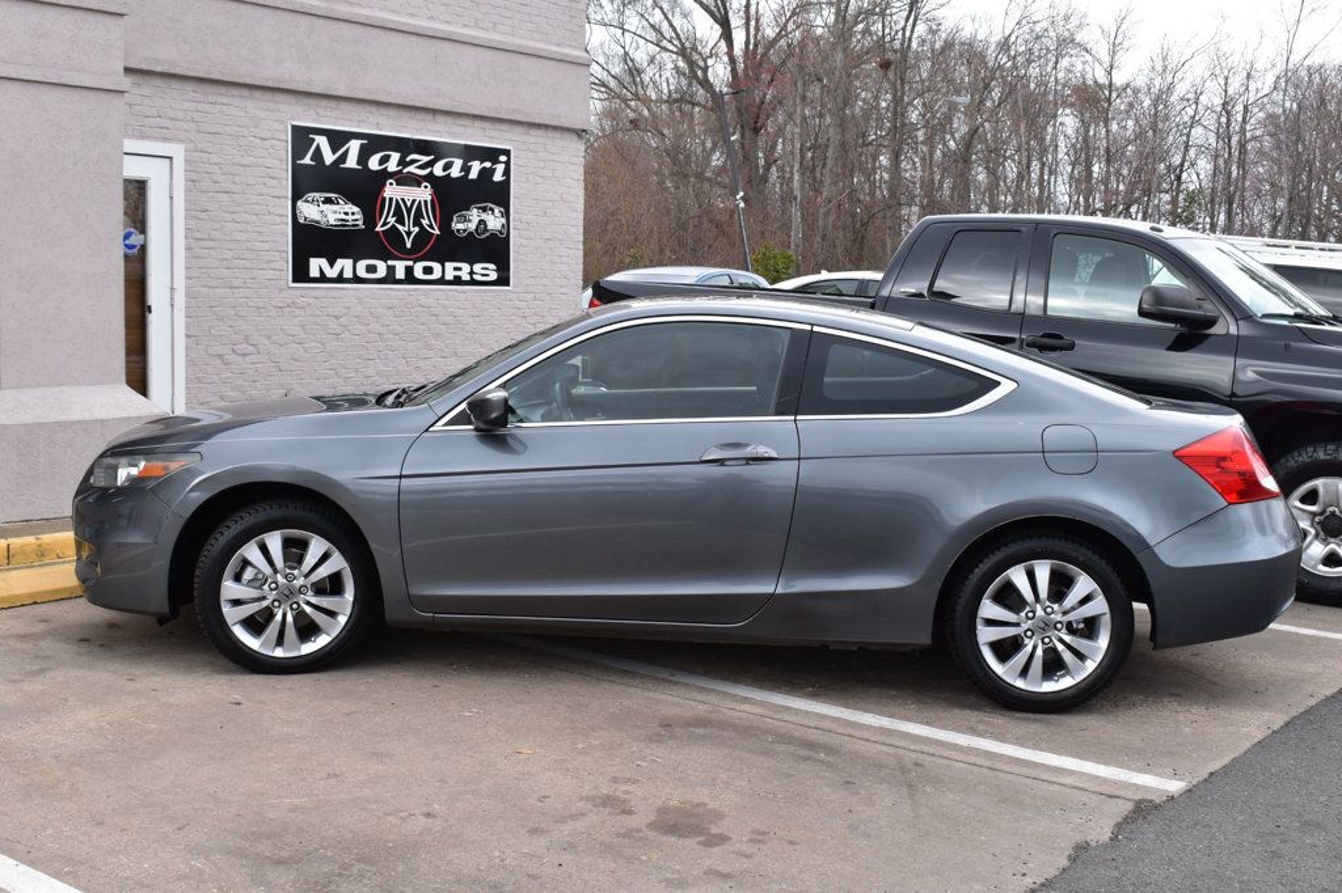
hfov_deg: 45.0
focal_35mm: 44
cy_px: 446
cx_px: 671
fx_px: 1621
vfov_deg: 30.8
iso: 400
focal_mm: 29
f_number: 10
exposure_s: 1/200
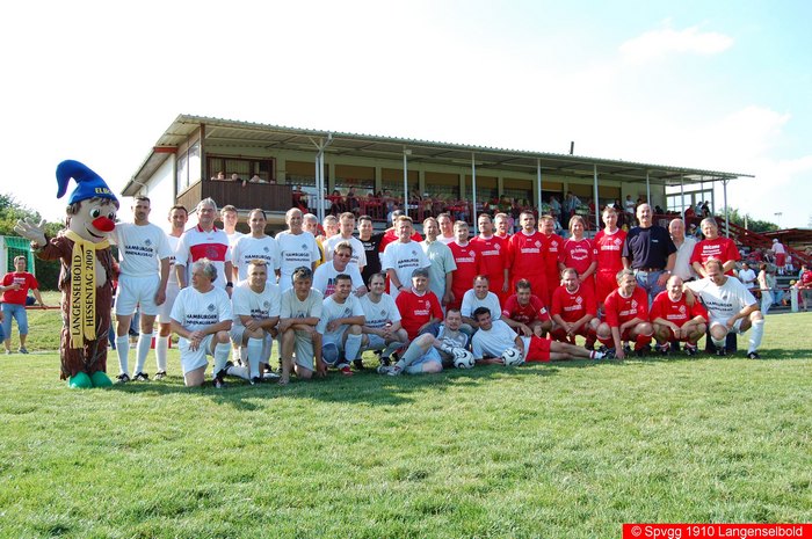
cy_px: 270
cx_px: 406
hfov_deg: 62.0
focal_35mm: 30
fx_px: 676
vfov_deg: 43.5
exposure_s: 1/200
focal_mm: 20
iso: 200
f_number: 7.1
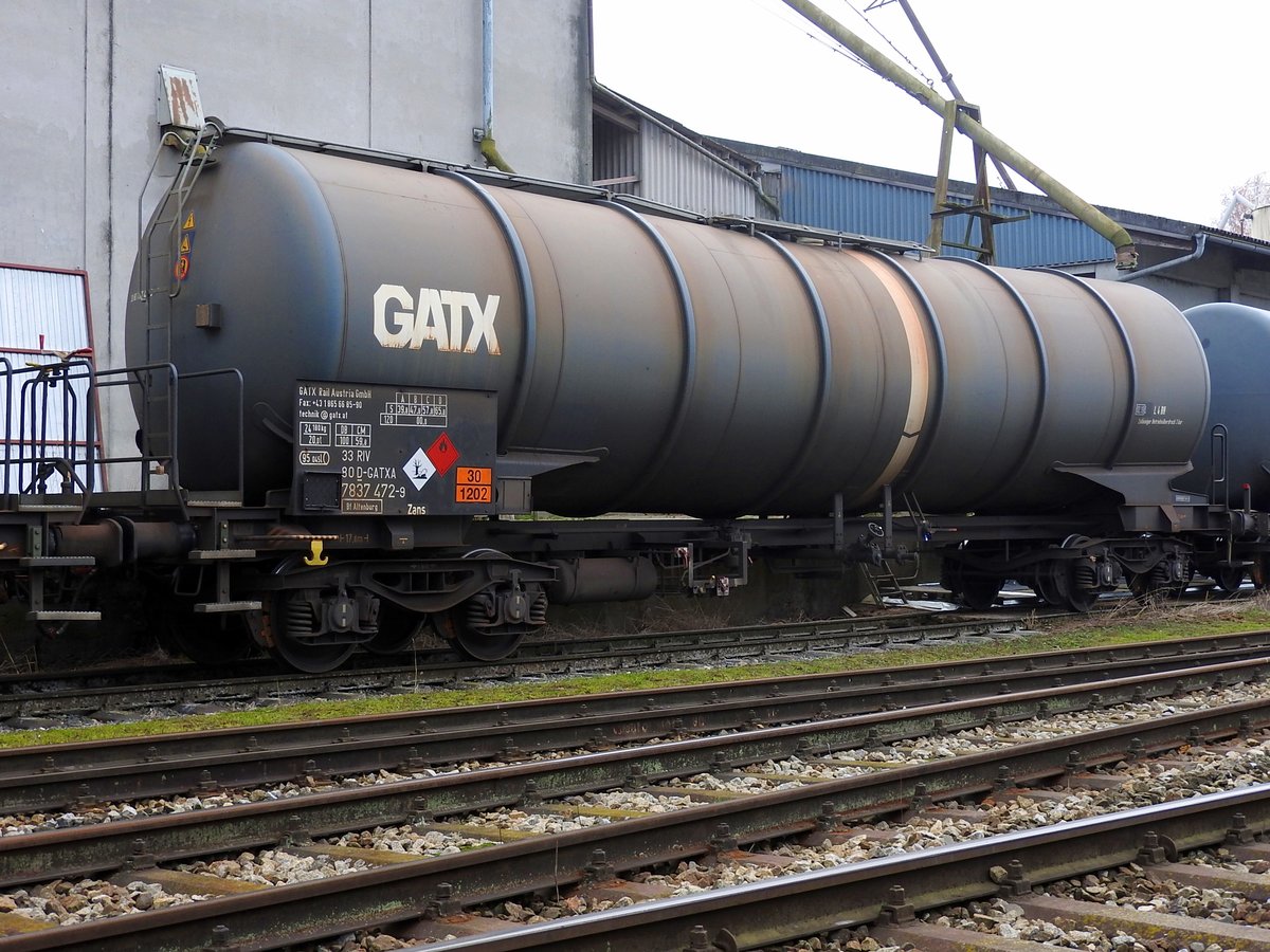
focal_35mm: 50
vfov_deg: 29.1
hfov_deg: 38.2
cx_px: 635
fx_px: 1834
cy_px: 476
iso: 100
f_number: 4
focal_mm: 9
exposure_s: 1/50
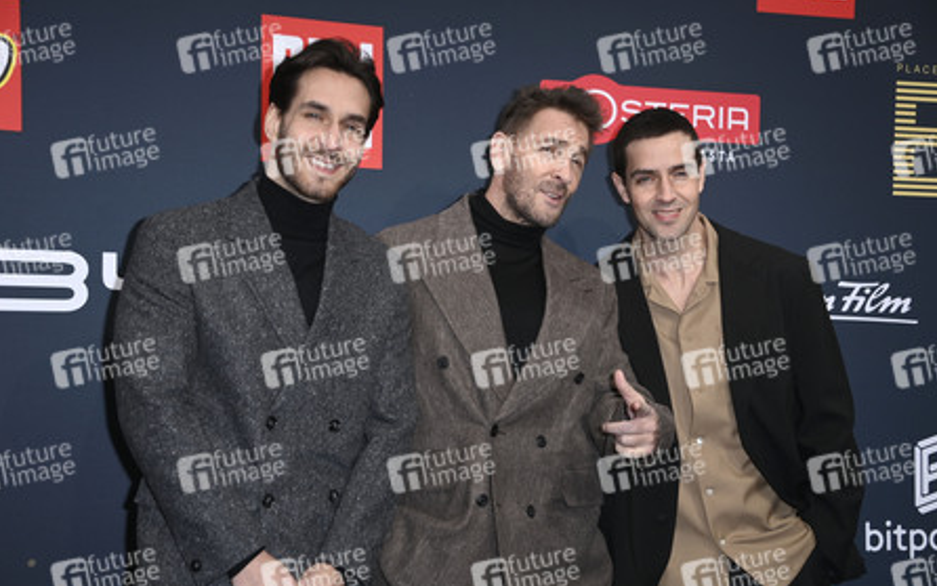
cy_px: 311
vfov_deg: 18.6
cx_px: 470
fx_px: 1788
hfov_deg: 29.4
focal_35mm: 70
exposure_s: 1/250
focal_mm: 68
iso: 320
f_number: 5.6
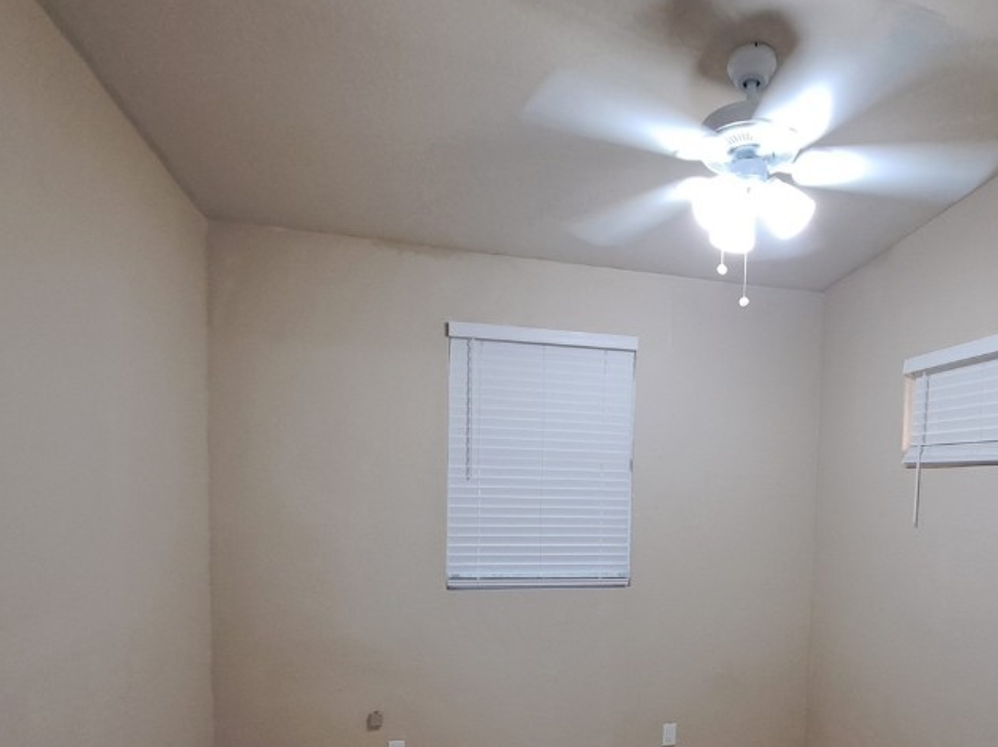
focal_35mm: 21
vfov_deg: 60.7
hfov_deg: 77.3
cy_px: 539
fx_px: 605
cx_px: 636
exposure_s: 1/40
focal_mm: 1.74
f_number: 2.2
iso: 160
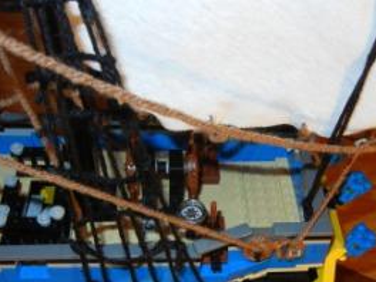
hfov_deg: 37.4
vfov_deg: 28.2
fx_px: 554
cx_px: 216
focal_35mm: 51
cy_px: 205
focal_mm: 5.4
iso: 200
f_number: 3.5
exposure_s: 1/30
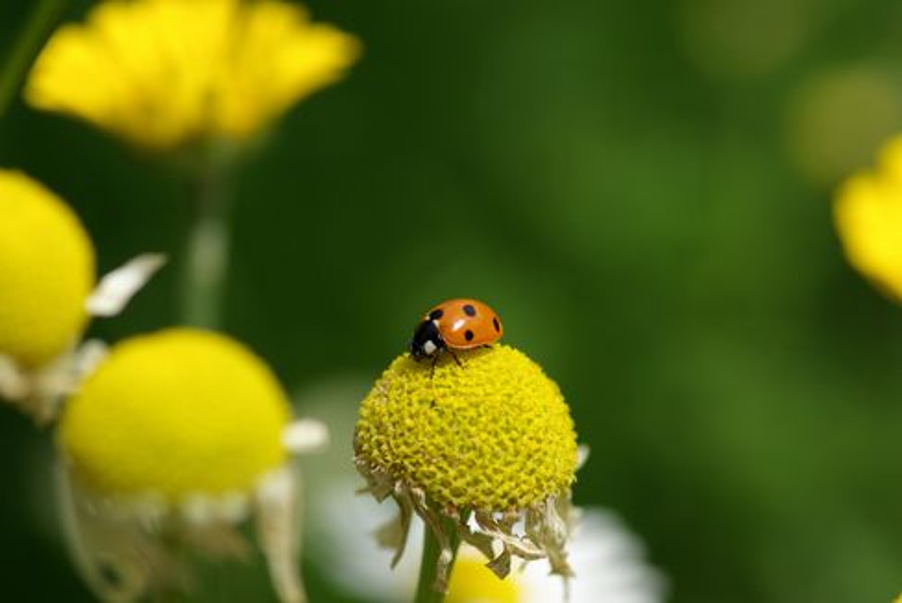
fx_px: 3760
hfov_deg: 13.7
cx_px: 451
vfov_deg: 9.2
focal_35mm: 150
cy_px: 302
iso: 100
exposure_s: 1/250
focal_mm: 100
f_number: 4.5
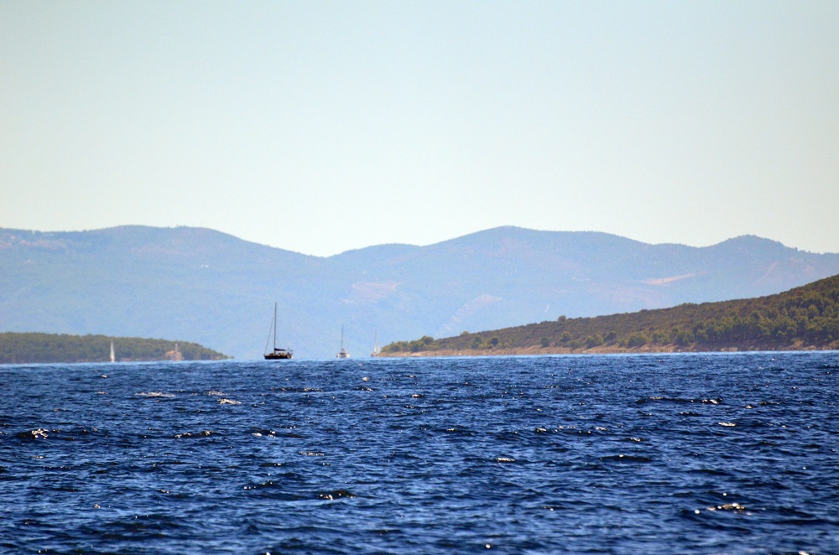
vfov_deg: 3.0
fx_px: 10464
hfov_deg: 4.6
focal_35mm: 450
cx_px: 420
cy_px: 278
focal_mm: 300
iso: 1000
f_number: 5.6
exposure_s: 1/8000
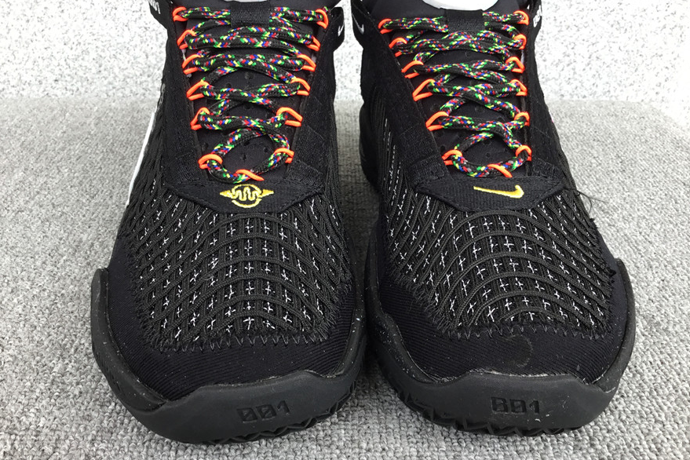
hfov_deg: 57.2
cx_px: 346
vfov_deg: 40.0
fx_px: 632
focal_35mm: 33
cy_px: 243
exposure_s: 1/100
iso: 32
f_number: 2.4
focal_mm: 3.3
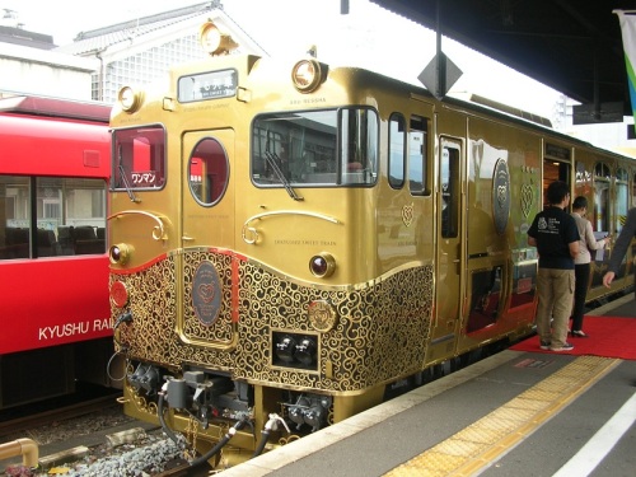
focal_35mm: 40
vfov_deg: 36.0
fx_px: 735
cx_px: 318
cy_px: 238
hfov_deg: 46.8
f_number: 3
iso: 50
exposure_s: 1/70.8
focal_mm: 6.6
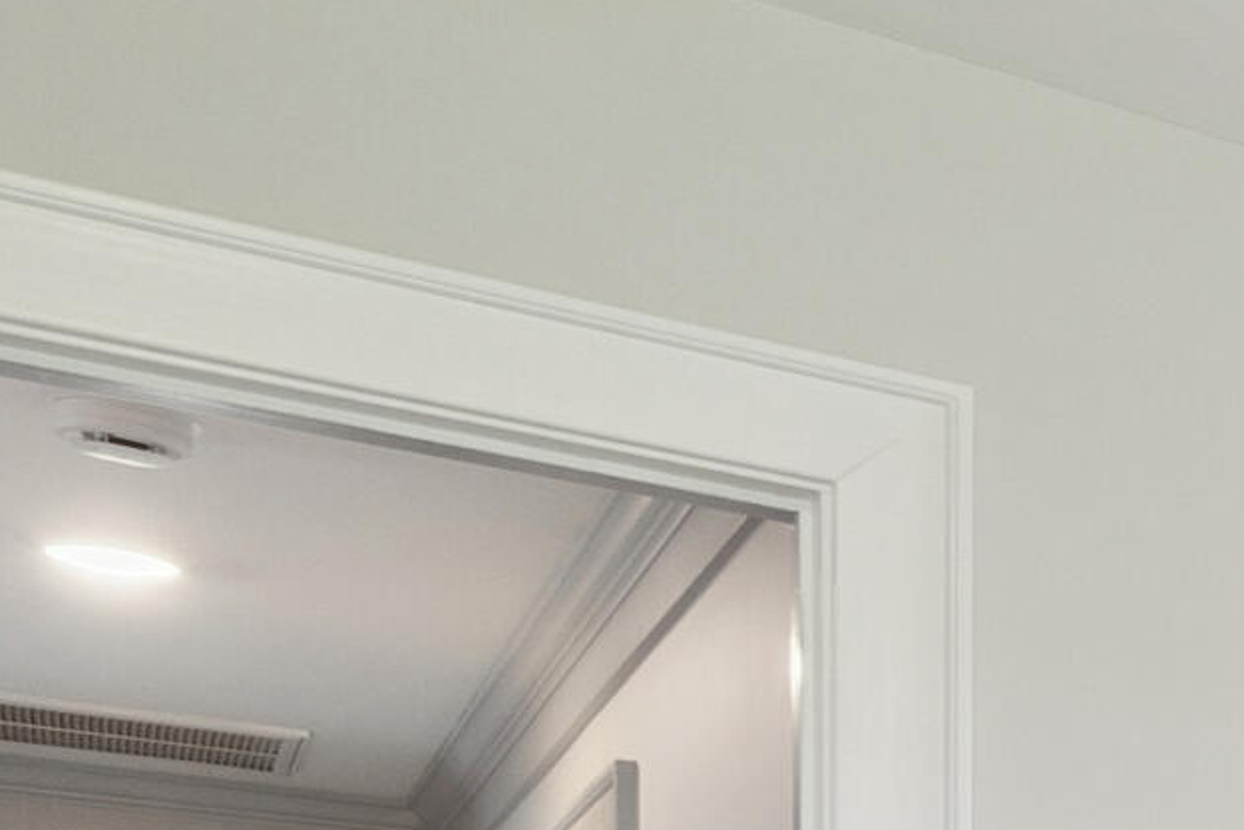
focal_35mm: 72
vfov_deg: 16.9
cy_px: 1303
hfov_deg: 19.2
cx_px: 2379
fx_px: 2488
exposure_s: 1/4
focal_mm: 10
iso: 250
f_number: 8
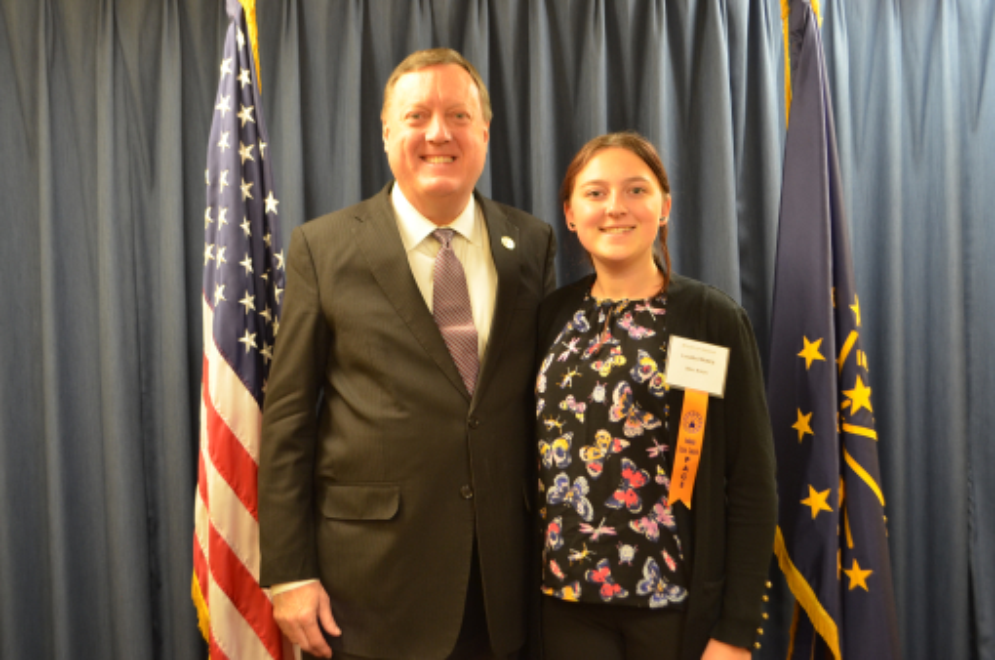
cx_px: 498
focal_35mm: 42
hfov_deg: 46.5
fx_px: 1159
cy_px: 330
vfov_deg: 31.8
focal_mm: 28
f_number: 4.5
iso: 720
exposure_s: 1/15
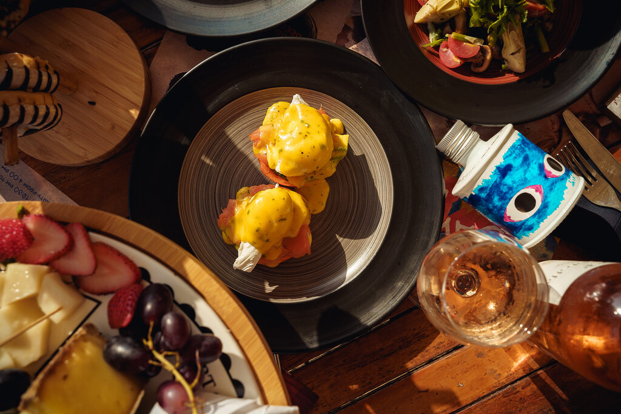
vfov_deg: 37.9
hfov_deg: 54.4
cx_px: 310
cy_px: 207
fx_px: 604
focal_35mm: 35
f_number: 8
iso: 100
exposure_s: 1/500
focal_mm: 35
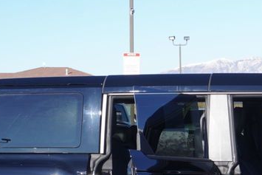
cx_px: 261
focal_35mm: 125
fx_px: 913
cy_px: 236
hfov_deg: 16.0
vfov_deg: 10.7
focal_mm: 29
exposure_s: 1/125
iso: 100
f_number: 7.1
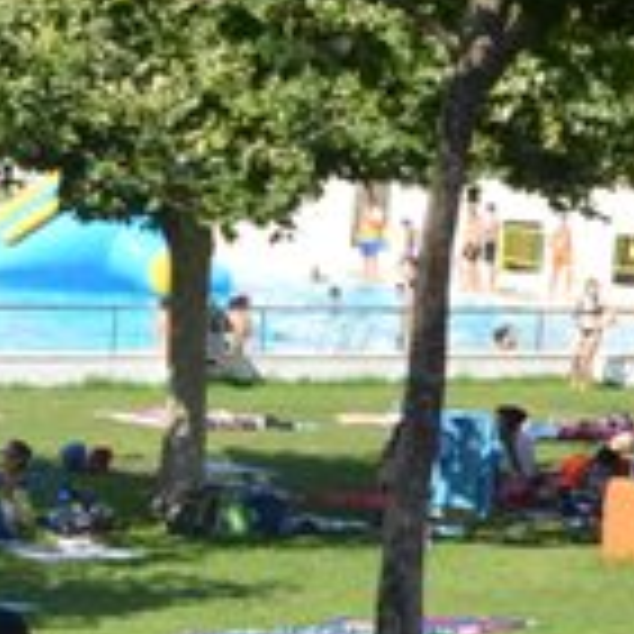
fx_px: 3357
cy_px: 382
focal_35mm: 162
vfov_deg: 10.8
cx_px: -445
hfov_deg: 10.3
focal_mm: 28
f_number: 8
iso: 180
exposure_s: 1/250
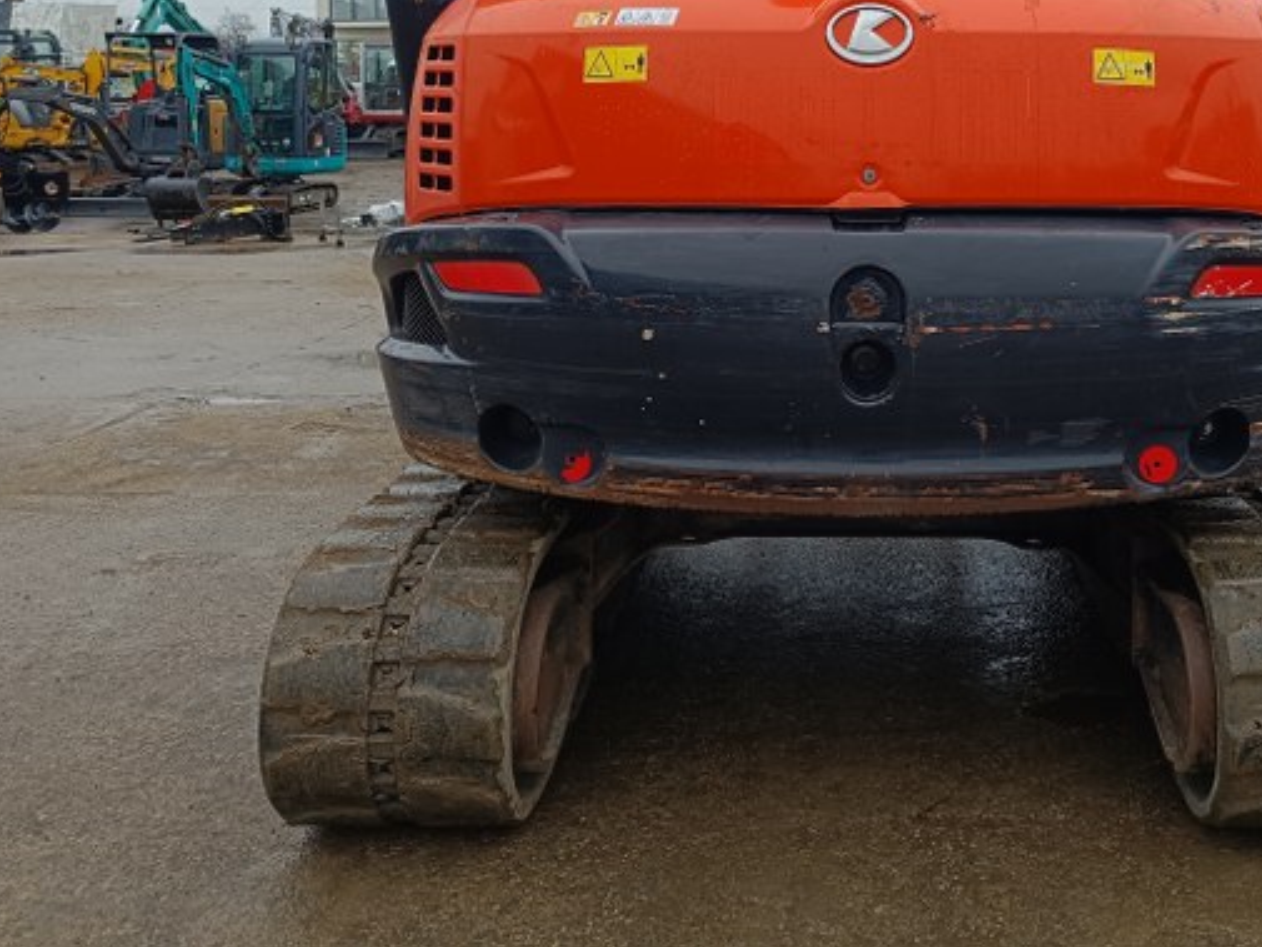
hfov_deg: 47.8
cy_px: 207
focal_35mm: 38
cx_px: 880
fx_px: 1386
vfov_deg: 36.6
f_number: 1.88
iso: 51
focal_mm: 5.59
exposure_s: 1/115
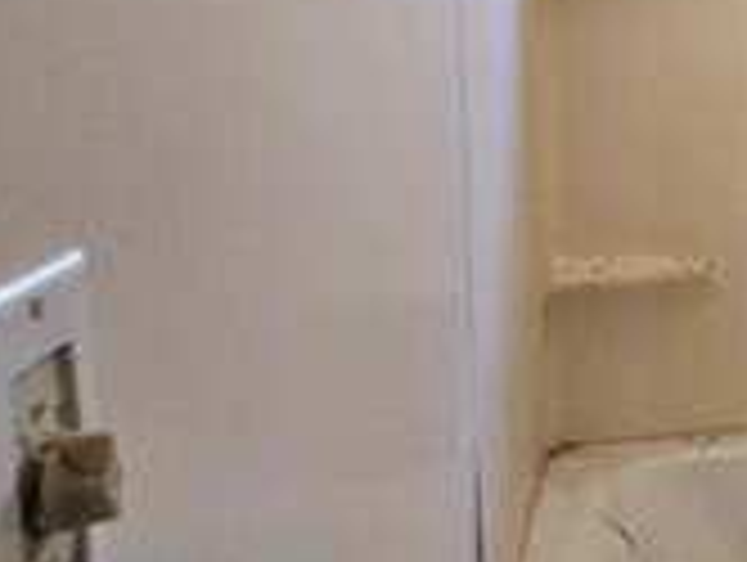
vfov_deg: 28.3
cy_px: 76
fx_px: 1081
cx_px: 1053
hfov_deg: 28.4
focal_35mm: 50
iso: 320
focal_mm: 2.2
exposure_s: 1/100
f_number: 2.2
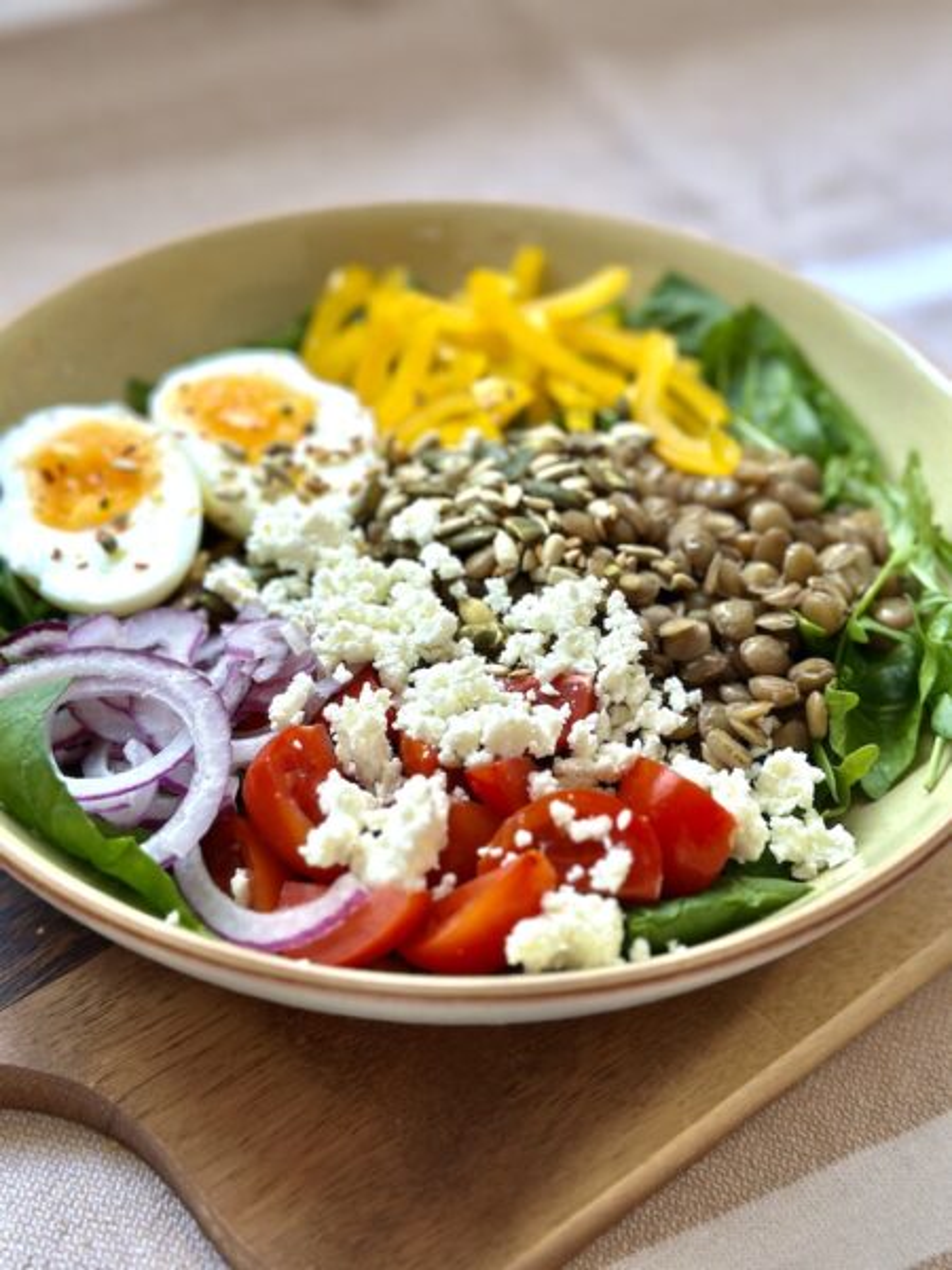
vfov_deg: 39.7
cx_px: 476
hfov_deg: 30.3
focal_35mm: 48
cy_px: 635
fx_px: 1760
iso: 125
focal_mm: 6.86
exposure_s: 1/101
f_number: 1.78
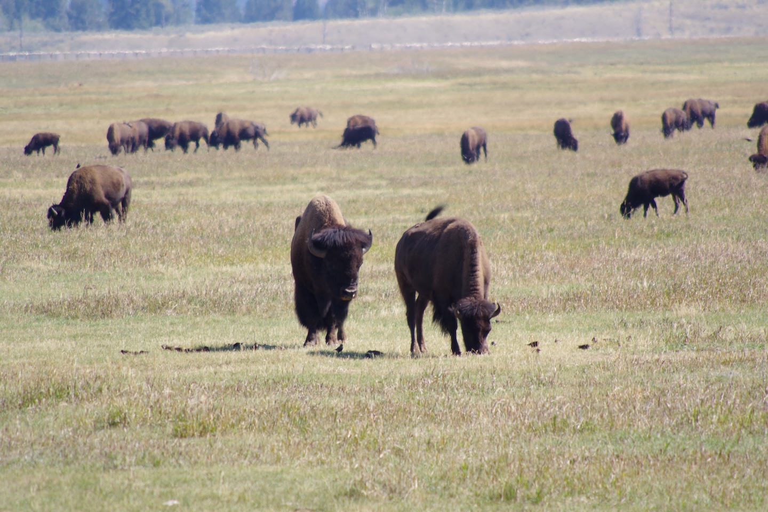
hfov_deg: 3.3
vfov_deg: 2.2
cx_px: 384
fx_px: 13439
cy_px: 256
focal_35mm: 630
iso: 100
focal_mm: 420
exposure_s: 1/100
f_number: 8
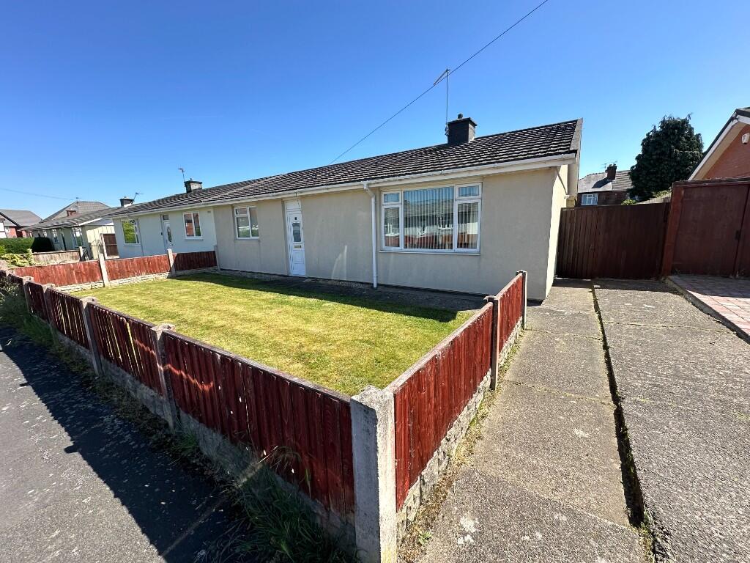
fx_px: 303
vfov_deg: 85.7
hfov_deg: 102.1
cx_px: 375
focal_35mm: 14
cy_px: 282
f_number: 2.2
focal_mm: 2.22
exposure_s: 1/1052
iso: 40
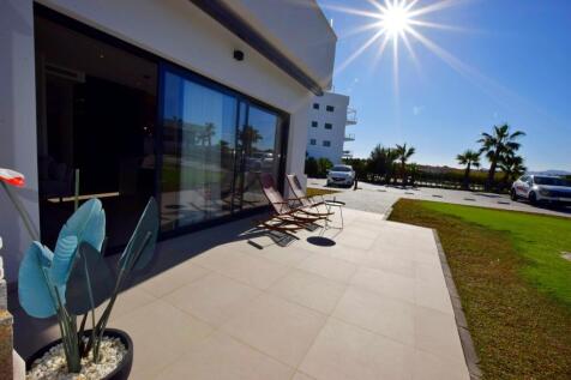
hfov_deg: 100.4
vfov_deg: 77.3
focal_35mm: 15
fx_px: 238
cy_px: 190
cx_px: 286
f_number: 18
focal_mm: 10
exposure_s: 1/200
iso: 100
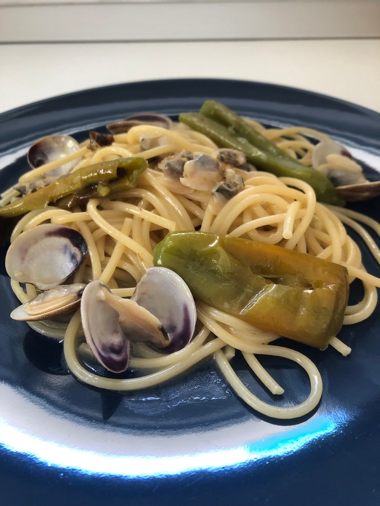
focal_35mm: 28
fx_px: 410
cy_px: 253
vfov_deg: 63.4
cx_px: 190
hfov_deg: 49.7
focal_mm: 3.99
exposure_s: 1/15
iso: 64
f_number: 1.8
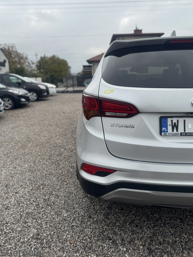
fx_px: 186
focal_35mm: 25
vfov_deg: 69.4
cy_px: 125
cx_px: 97
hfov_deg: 54.9
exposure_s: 1/3597
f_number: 1.78
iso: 80
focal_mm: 6.76
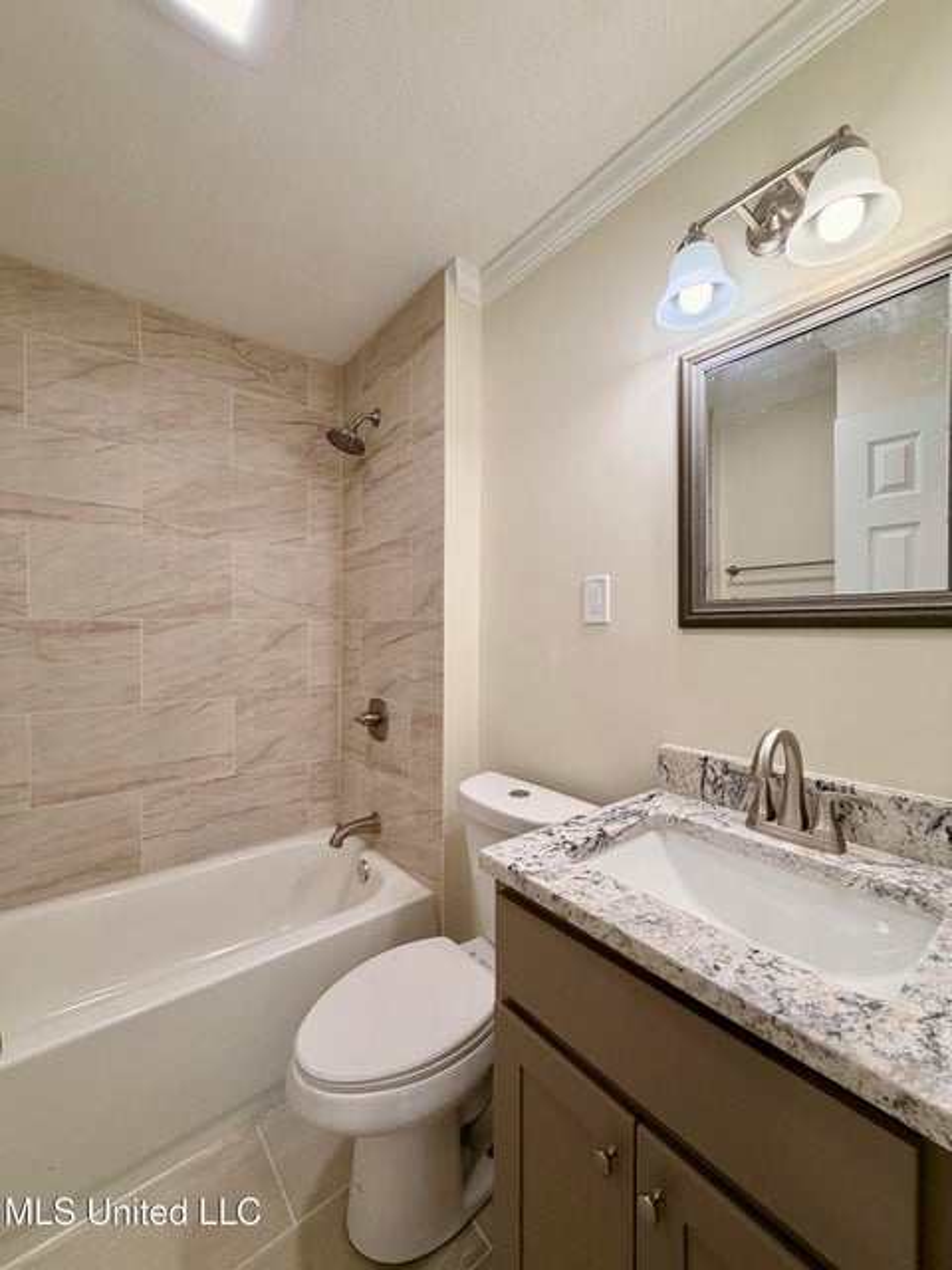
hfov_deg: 85.7
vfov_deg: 102.1
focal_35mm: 14
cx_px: 476
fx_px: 513
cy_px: 635
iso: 125
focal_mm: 2.22
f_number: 2.2
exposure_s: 1/120
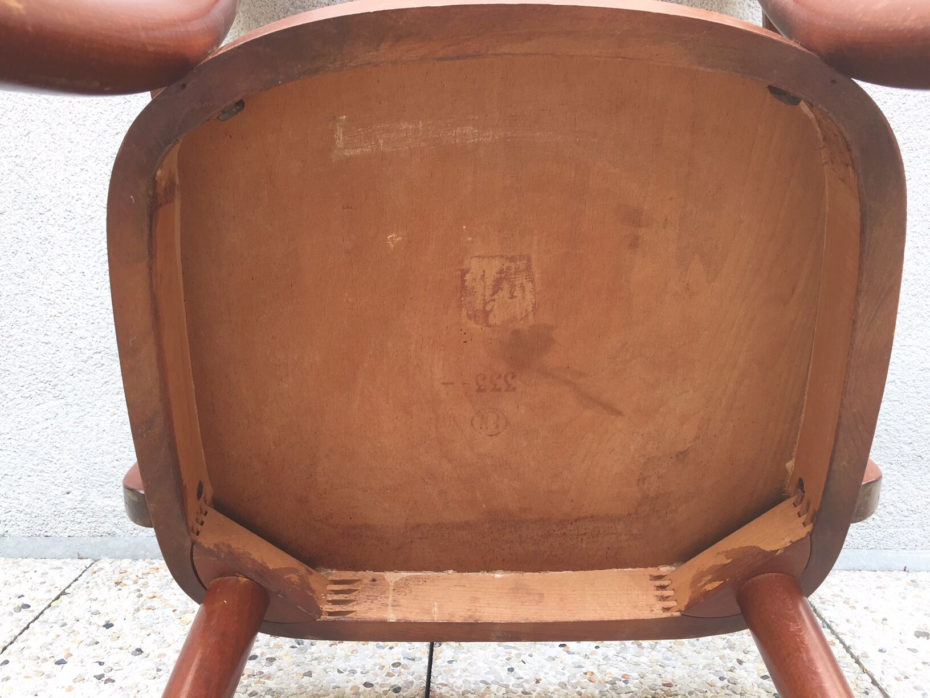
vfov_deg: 48.2
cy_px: 349
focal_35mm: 29
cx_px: 465
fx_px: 779
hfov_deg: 61.7
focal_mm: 4.15
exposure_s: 1/100
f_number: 2.2
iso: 32
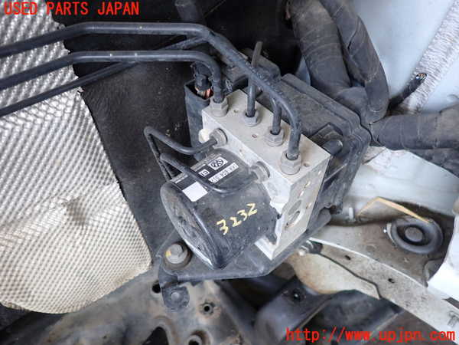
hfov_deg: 69.4
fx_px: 331
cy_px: 172
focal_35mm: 25
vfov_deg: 54.9
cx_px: 230
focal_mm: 4.5
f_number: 2
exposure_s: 1/40
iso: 200
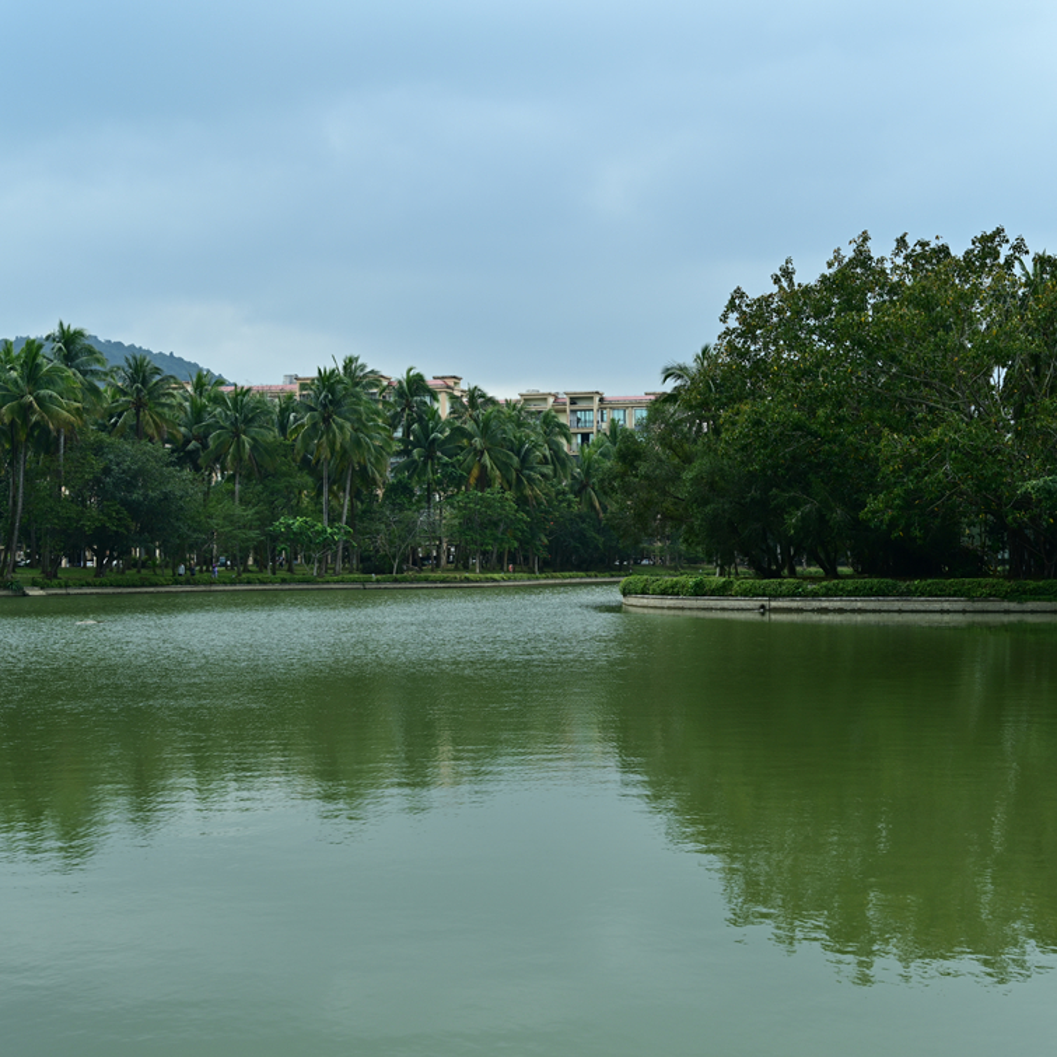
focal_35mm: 50
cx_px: 703
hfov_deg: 33.7
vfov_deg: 34.0
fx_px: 1727
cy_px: 559
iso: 100
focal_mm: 37
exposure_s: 1/160
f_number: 8
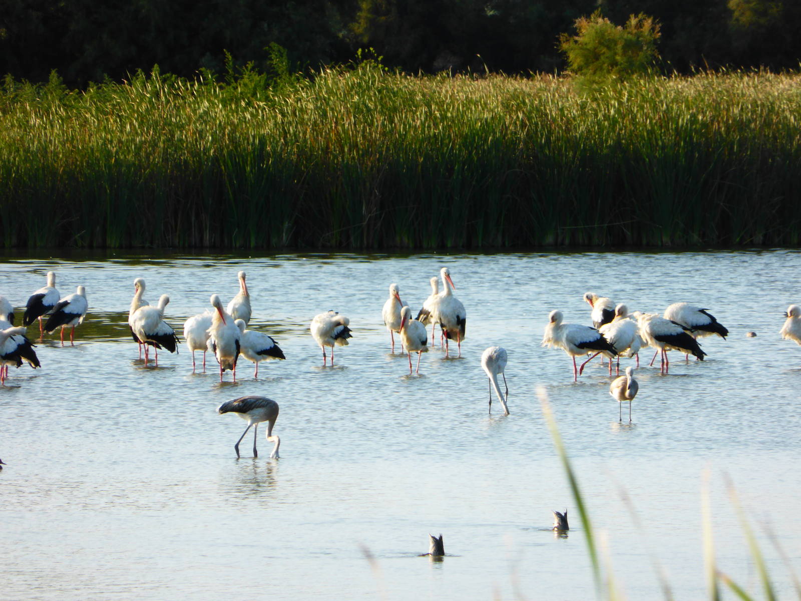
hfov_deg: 4.1
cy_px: 300
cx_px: 400
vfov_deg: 3.1
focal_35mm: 480
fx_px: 11107
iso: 100
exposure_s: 1/160
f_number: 6.4
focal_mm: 86
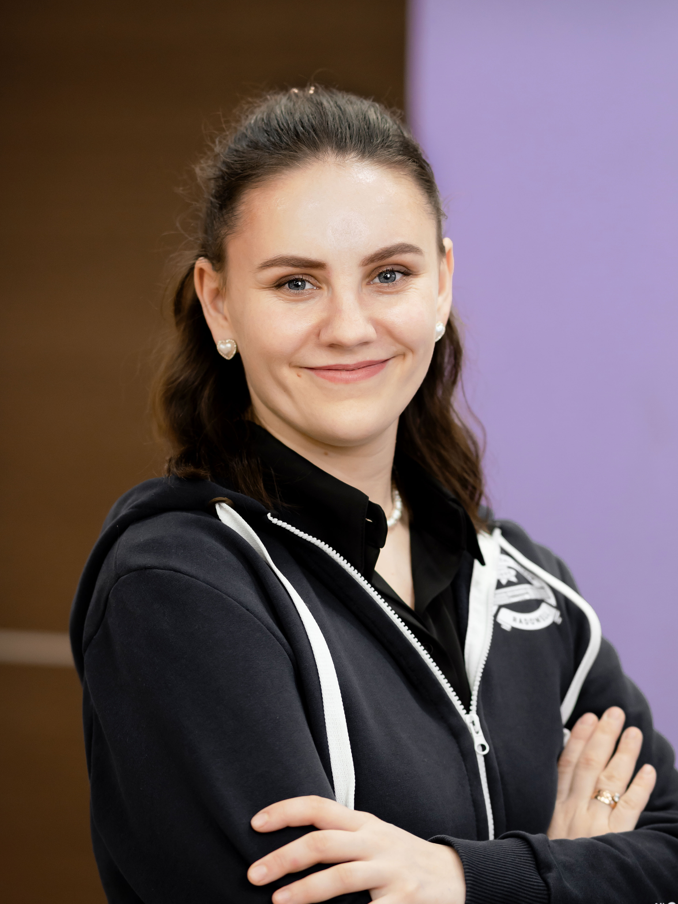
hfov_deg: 10.7
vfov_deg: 14.2
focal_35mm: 139
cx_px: 338
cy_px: 466
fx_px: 3618
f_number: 1.8
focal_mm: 85
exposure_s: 1/250
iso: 500
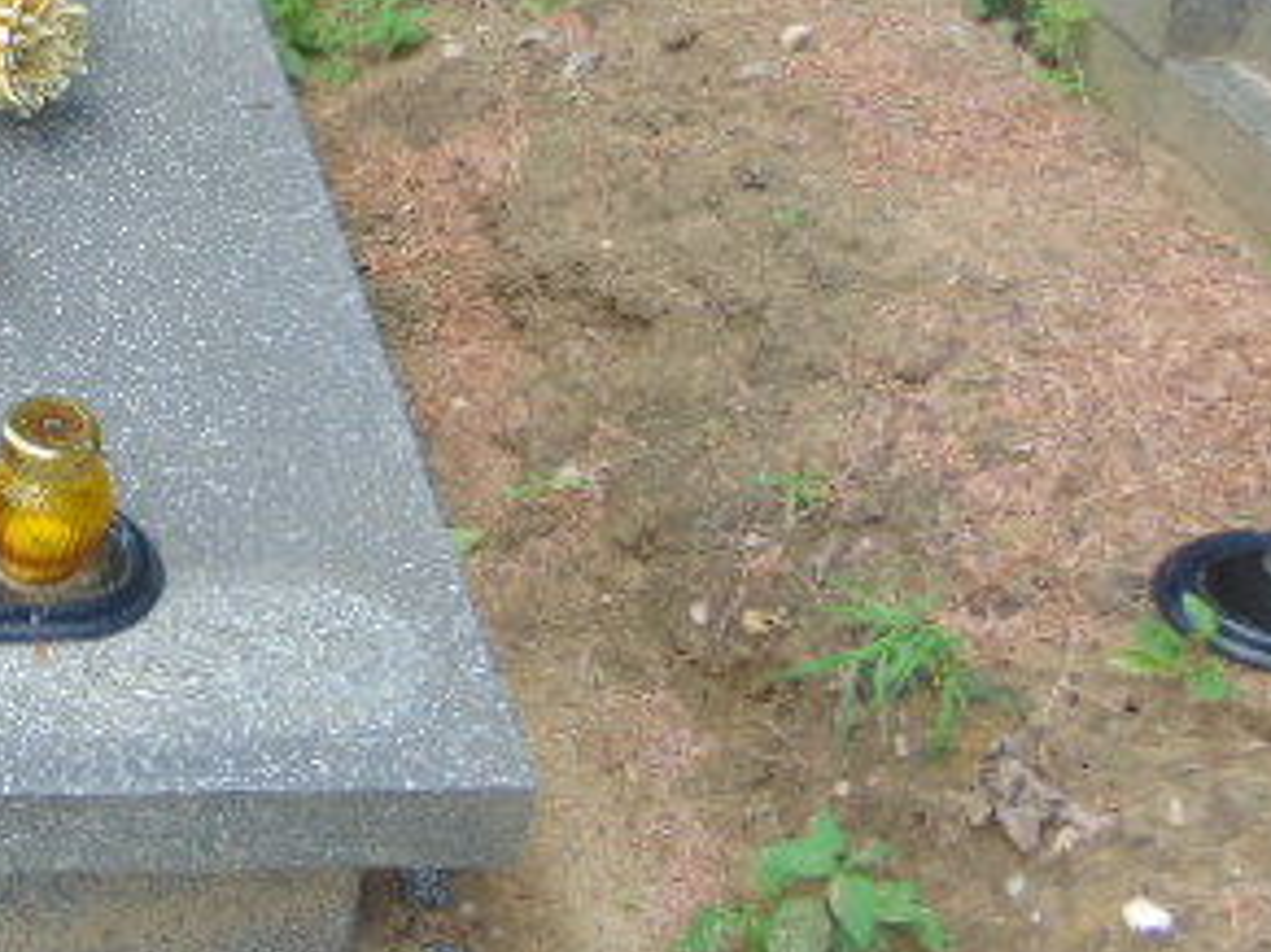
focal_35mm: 55
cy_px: 297
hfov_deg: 31.9
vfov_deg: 26.4
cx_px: -35
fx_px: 2019
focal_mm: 4.5
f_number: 3
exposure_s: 1/200
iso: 80
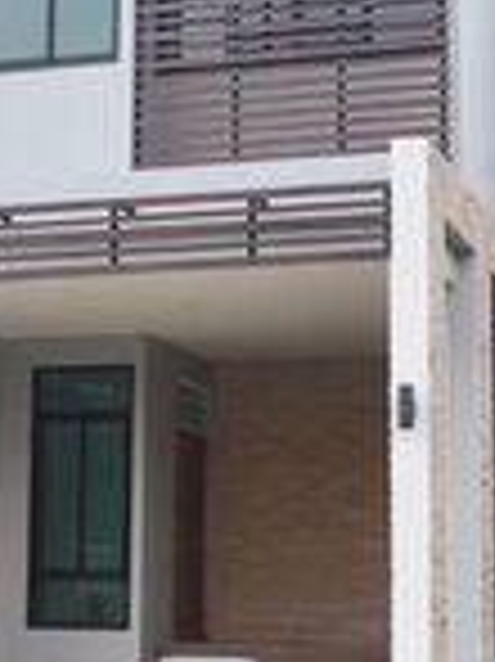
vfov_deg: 21.1
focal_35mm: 93
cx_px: 99
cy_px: 306
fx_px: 1776
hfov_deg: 15.8
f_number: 8
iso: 800
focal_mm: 18
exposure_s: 1/15
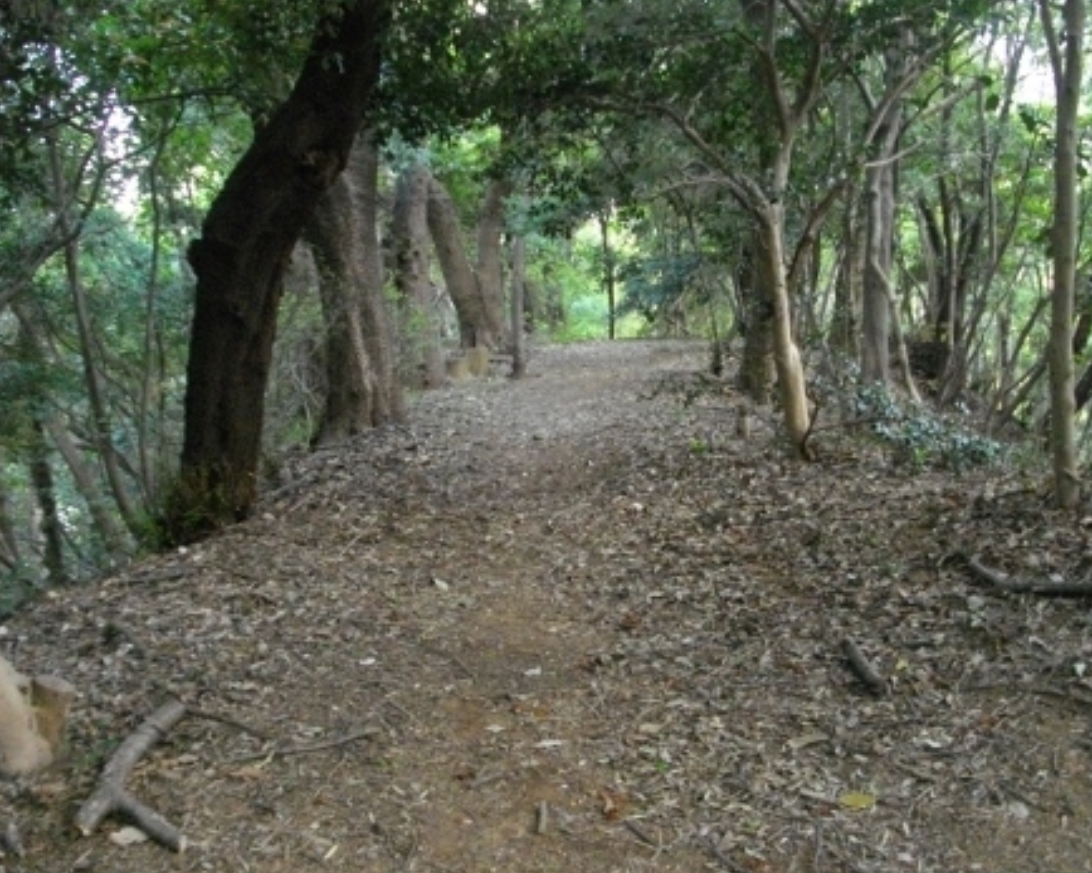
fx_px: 1163
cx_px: 621
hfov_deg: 50.1
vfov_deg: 41.1
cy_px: 411
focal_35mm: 36
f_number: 2.9
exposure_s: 1/50
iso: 818
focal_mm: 5.7
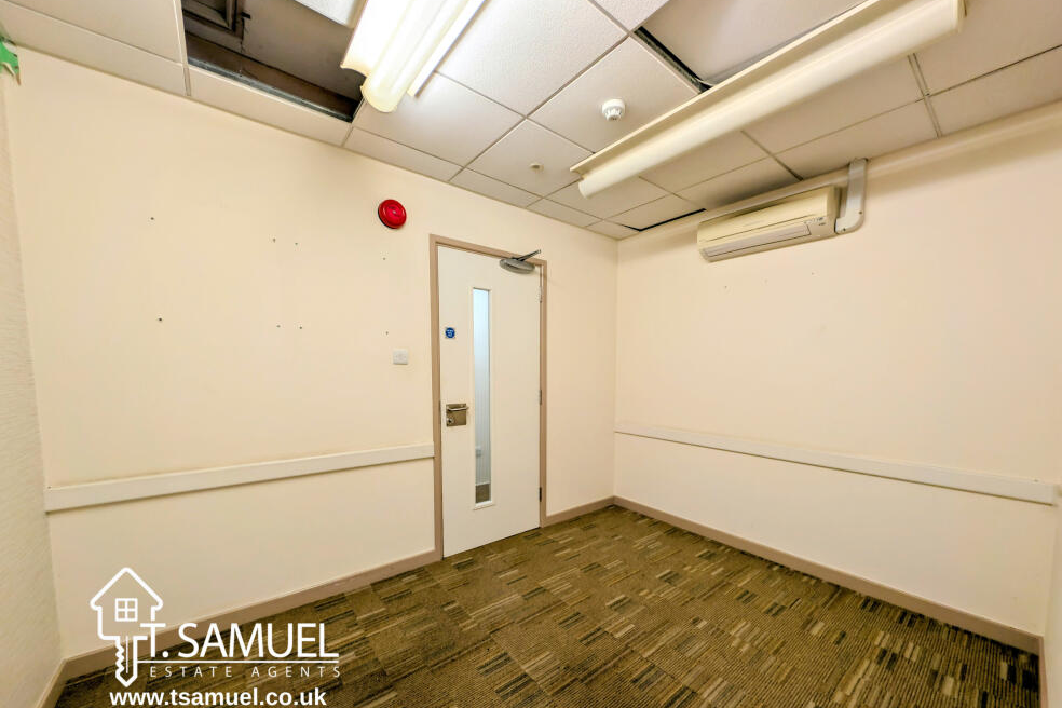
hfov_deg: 108.3
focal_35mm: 13
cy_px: 400
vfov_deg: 85.0
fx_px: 383
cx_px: 544
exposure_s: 1/62.3
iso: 43
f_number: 1.95
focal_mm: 2.23
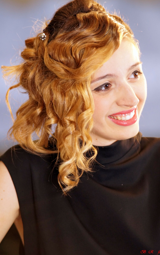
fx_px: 2135
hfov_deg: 4.3
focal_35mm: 306
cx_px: 80
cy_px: 127
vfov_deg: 6.9
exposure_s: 1/200
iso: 800
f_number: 2.8
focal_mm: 200
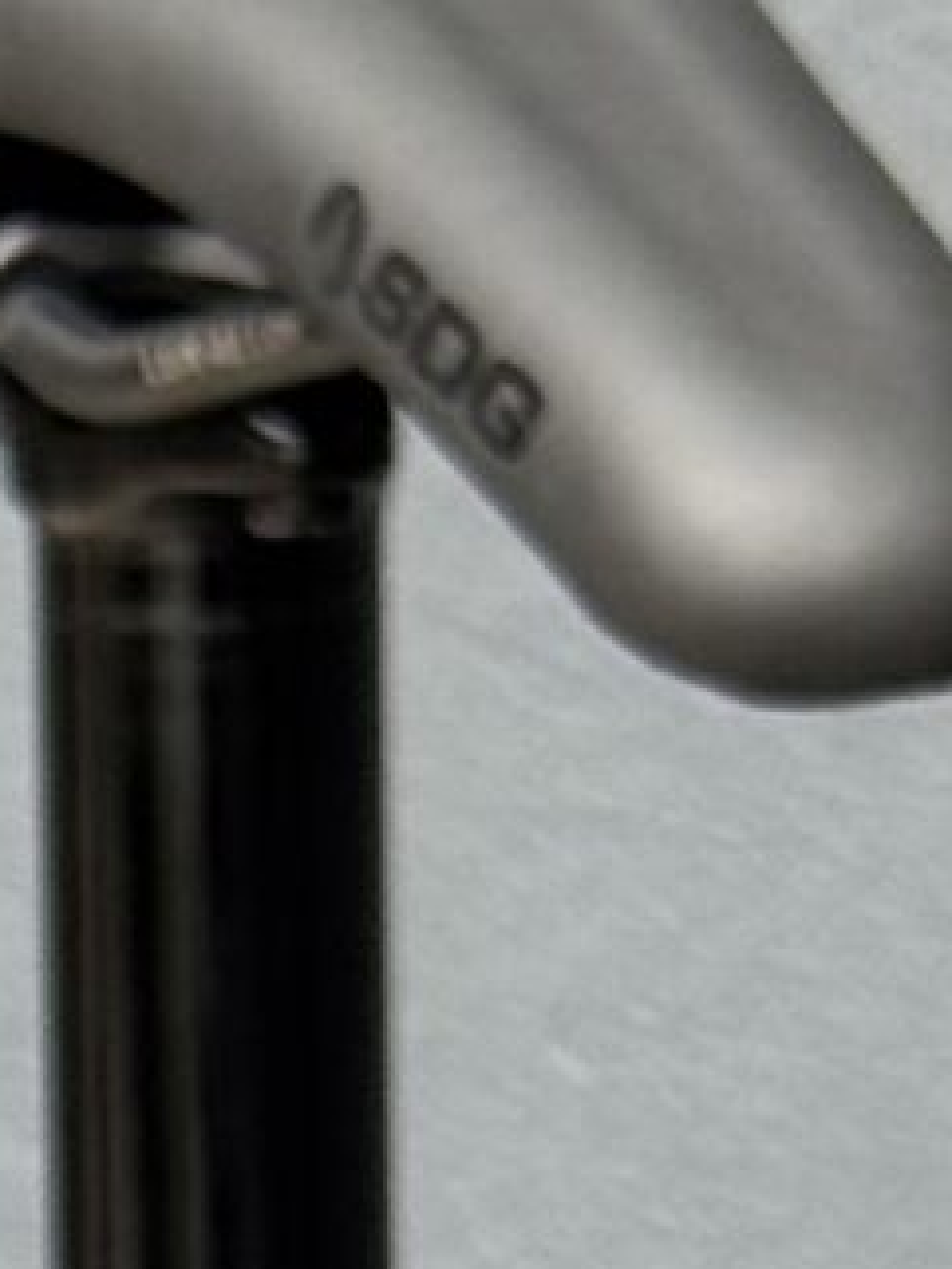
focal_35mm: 383
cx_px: -715
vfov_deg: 4.8
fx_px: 14035
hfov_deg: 3.9
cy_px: 4270
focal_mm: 6.76
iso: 80
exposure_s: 1/154
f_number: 1.78
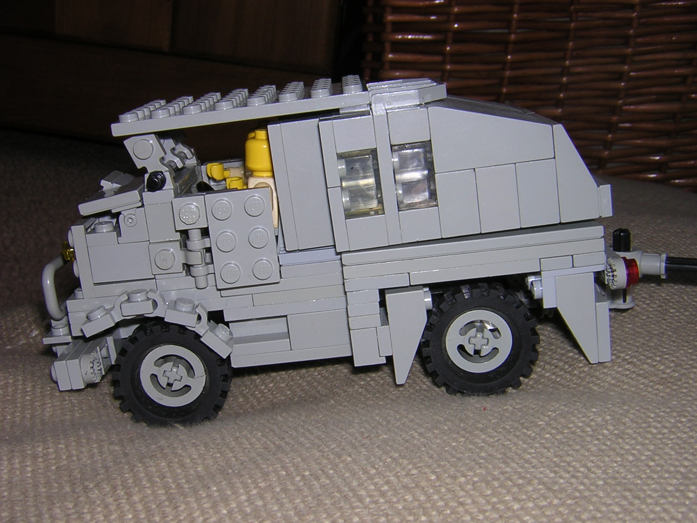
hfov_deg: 40.4
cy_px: 262
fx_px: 946
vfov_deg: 30.9
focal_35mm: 47
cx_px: 348
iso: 100
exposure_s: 1/60.1
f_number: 5.8
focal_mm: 6.1
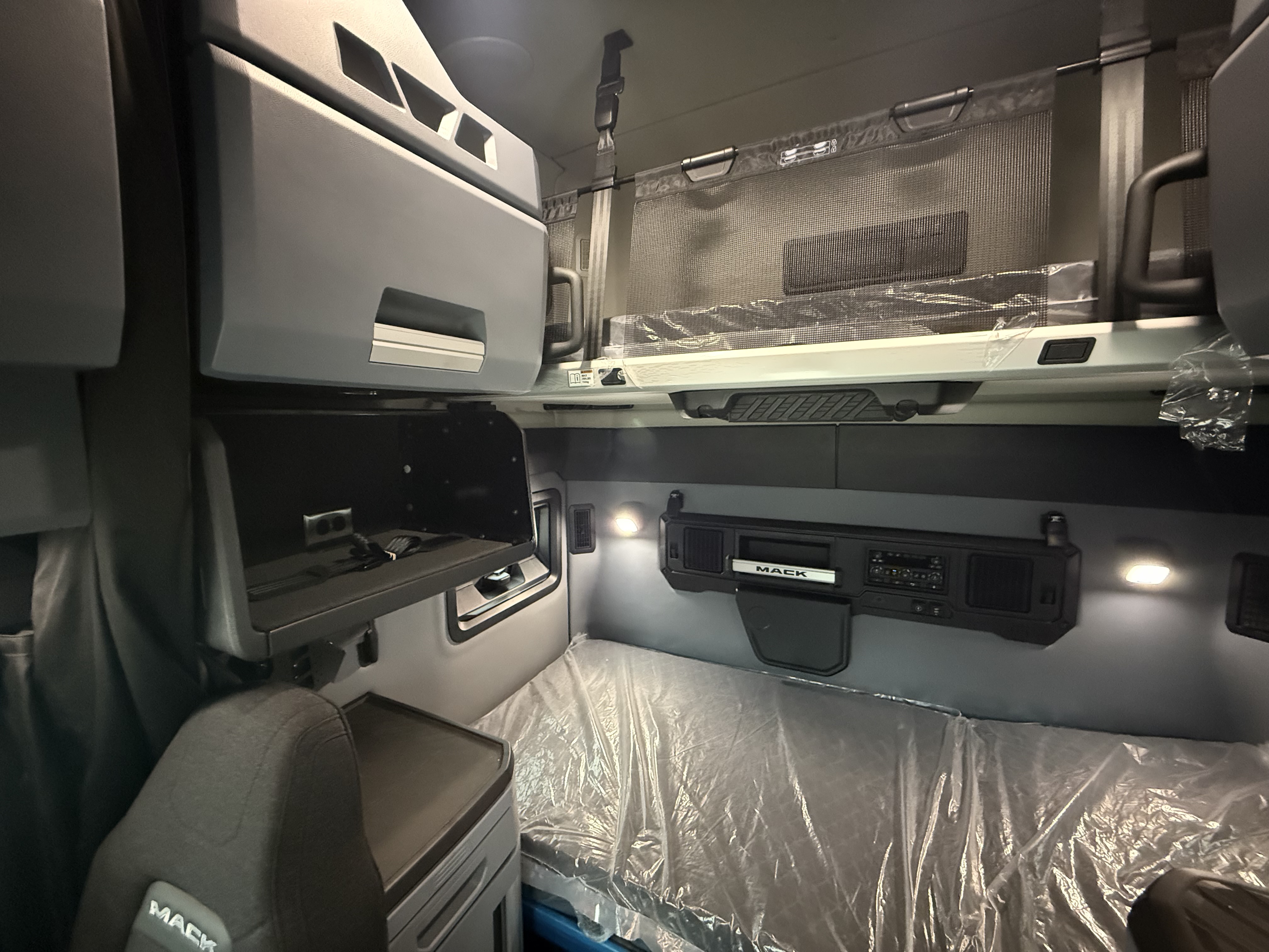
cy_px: 476
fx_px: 513
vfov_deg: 85.7
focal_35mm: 14
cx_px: 634
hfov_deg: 102.1
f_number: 2.2
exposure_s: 1/38
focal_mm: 2.22
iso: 1250
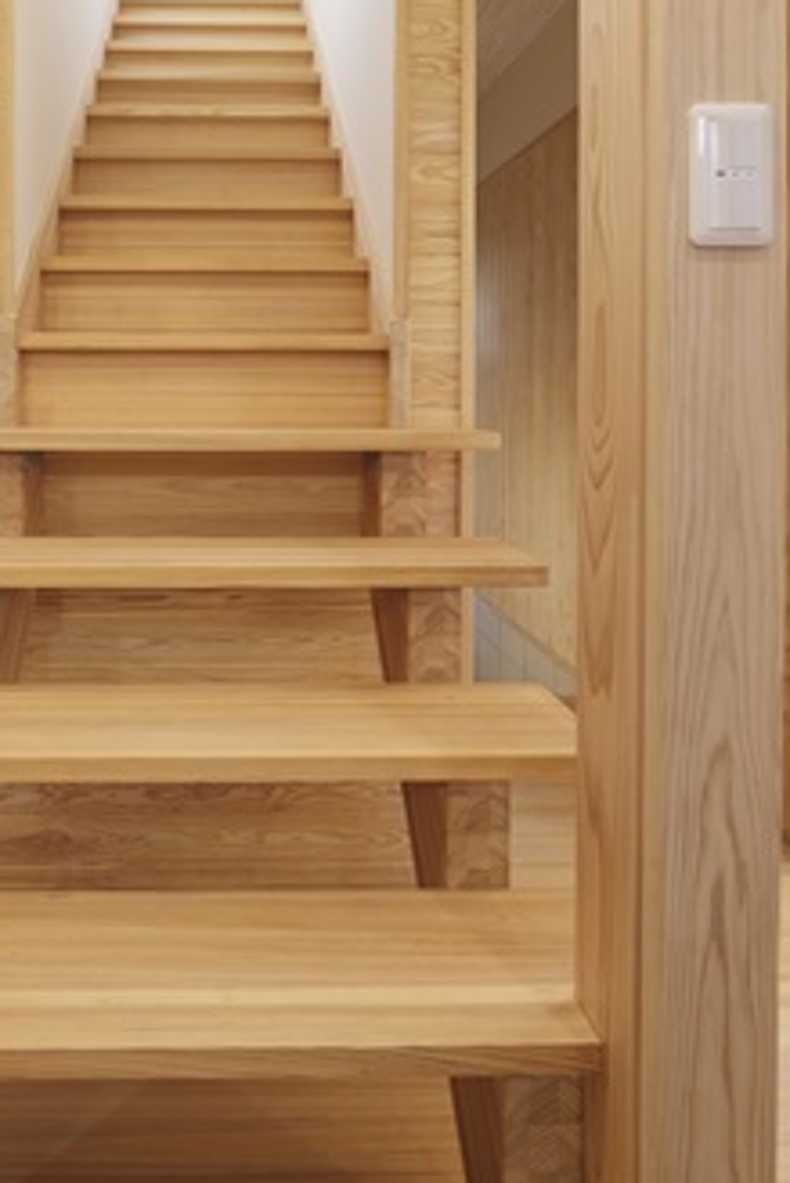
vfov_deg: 72.0
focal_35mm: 24
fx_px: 789
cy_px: 417
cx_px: 238
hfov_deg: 51.8
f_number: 4
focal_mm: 10
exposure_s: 1/26
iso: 320
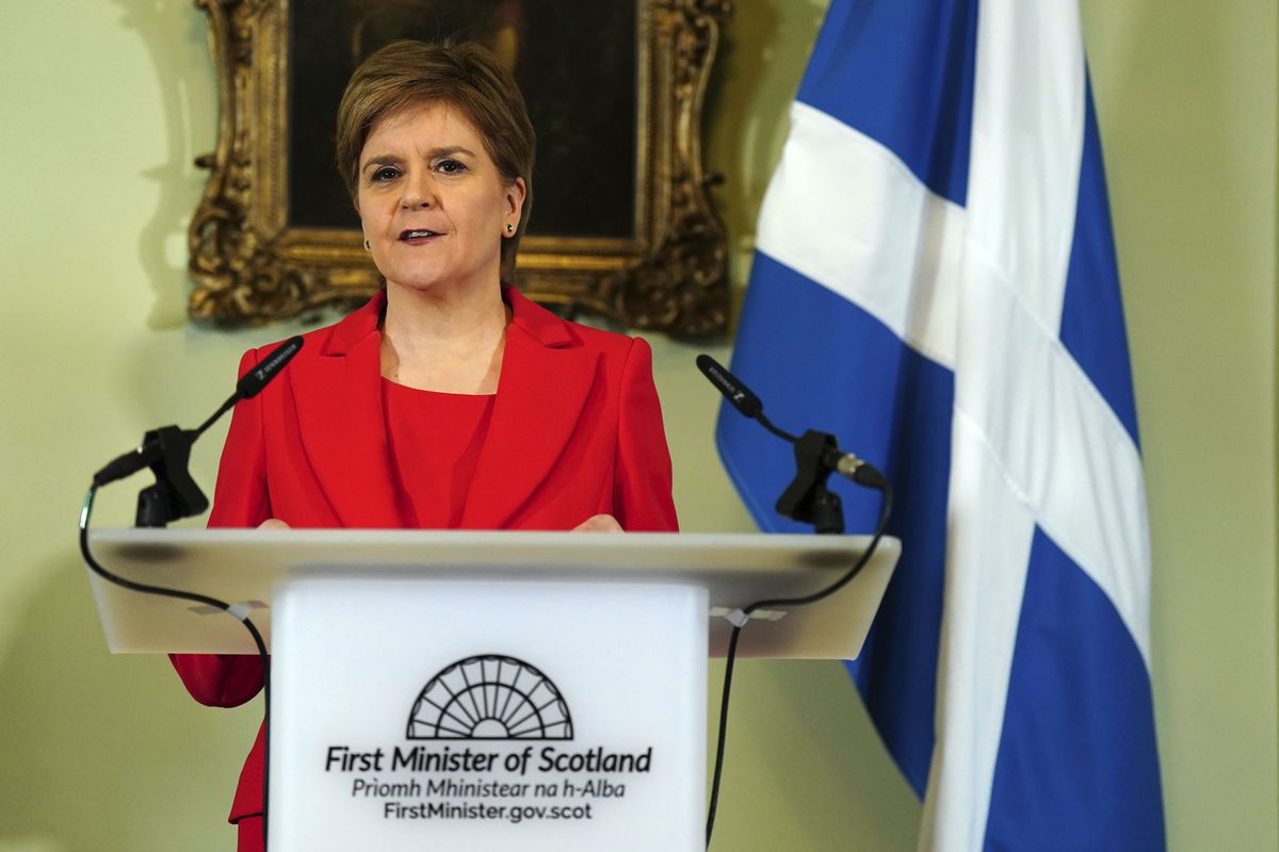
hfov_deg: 18.9
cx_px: 640
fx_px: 3837
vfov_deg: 12.7
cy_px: 426
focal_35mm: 108
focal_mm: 108
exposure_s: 1/250
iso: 2500
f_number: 2.8
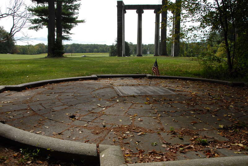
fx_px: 228
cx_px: 124
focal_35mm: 33
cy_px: 83
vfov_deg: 40.1
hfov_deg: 57.2
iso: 200
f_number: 8
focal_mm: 22
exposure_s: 1/250
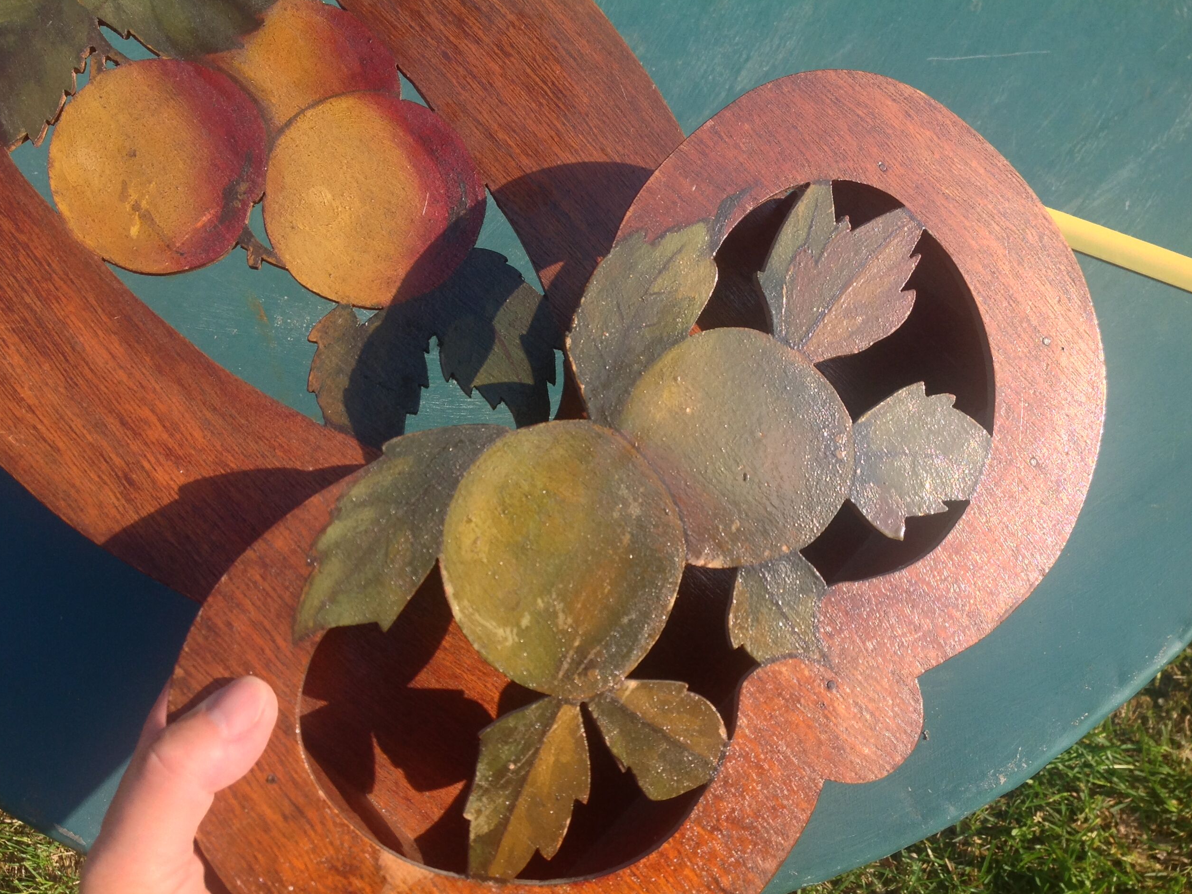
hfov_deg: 51.4
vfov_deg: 39.7
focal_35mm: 36
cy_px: 446
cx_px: 599
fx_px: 1240
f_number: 2.4
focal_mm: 4.28
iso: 50
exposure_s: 1/617
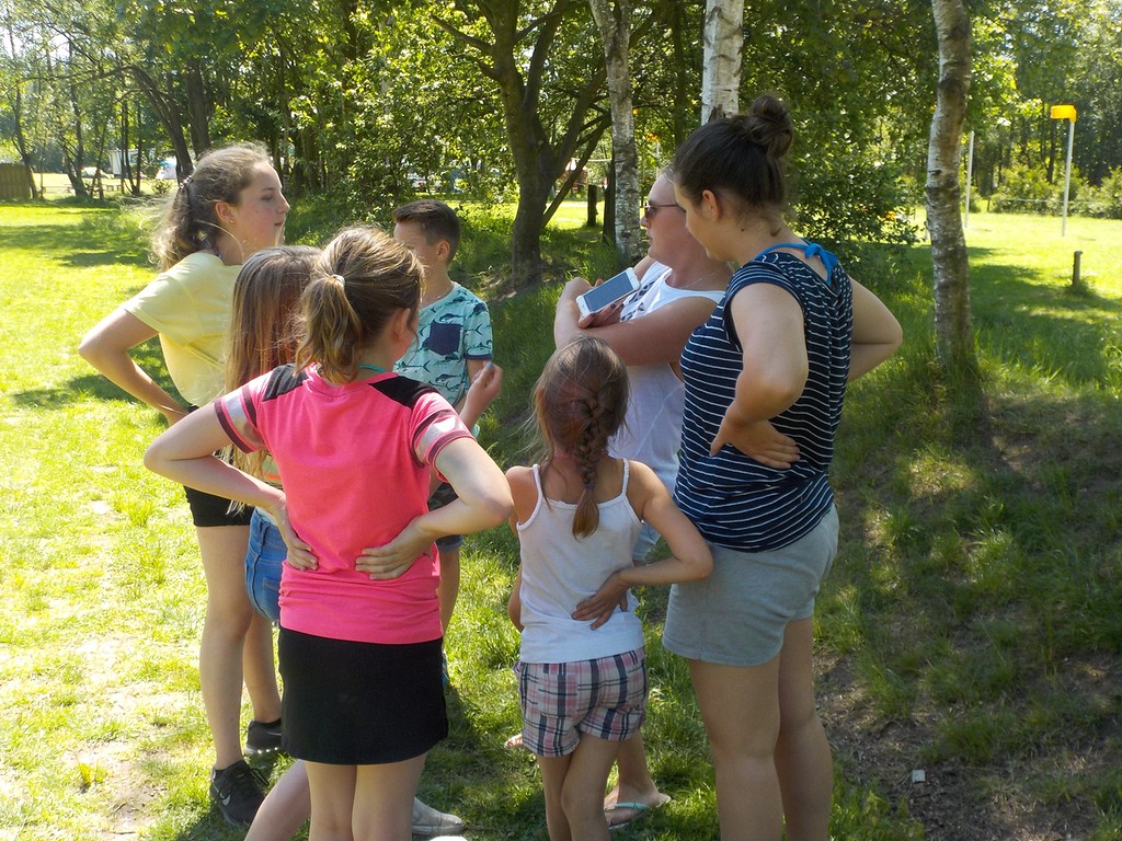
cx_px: 561
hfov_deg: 49.0
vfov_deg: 37.7
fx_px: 1232
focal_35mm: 38
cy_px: 420
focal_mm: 5.2
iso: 125
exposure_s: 1/200
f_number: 3.7
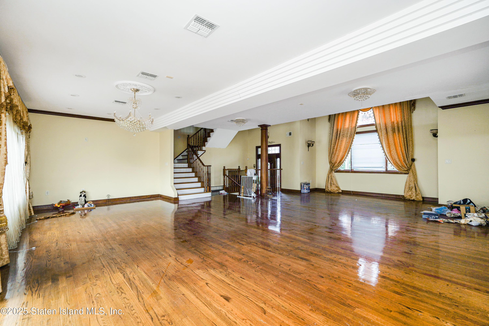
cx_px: 244
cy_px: 163
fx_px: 217
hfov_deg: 96.7
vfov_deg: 73.7
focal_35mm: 16
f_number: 4.5
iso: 100
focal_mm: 16
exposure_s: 1/40
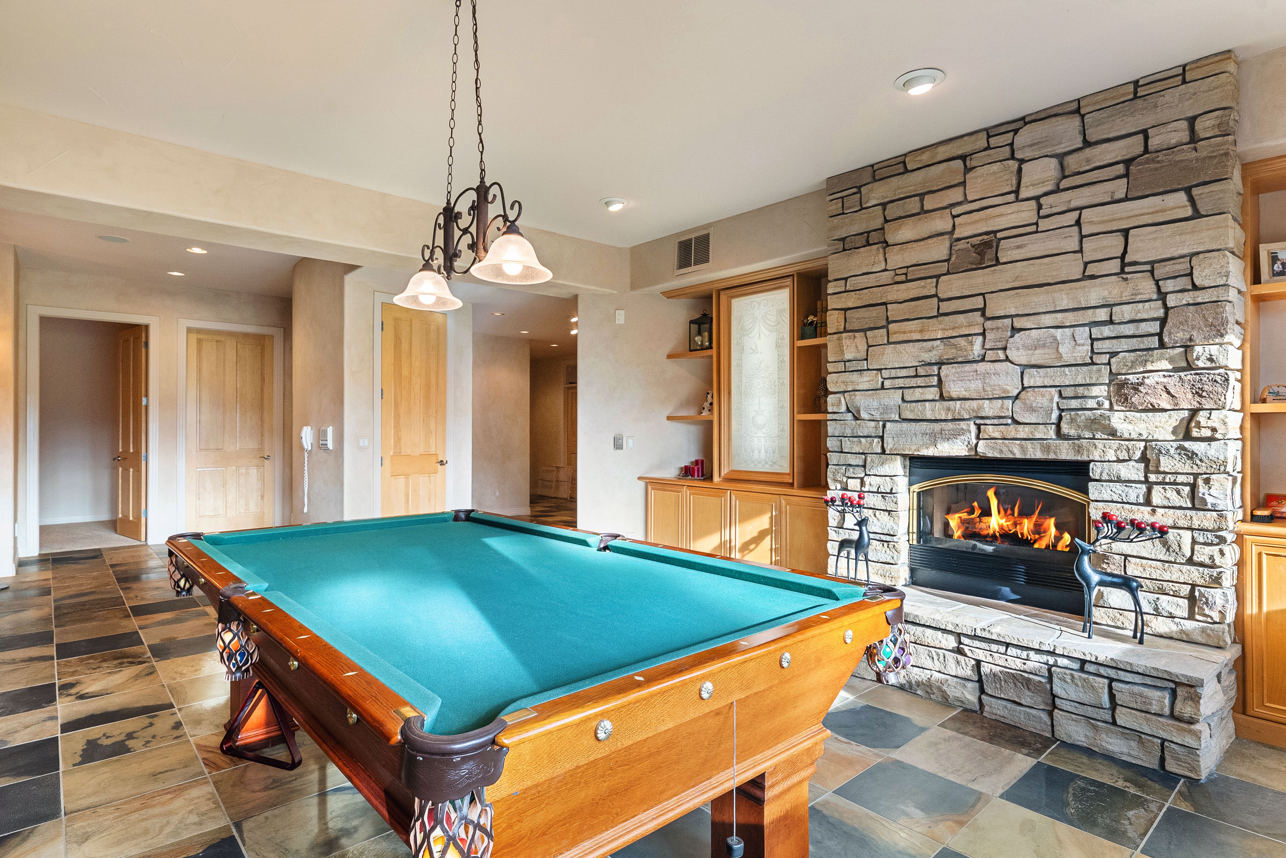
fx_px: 679
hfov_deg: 86.9
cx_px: 643
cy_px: 429
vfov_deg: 64.6
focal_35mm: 19
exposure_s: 1/15
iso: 1000
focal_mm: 19
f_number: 9
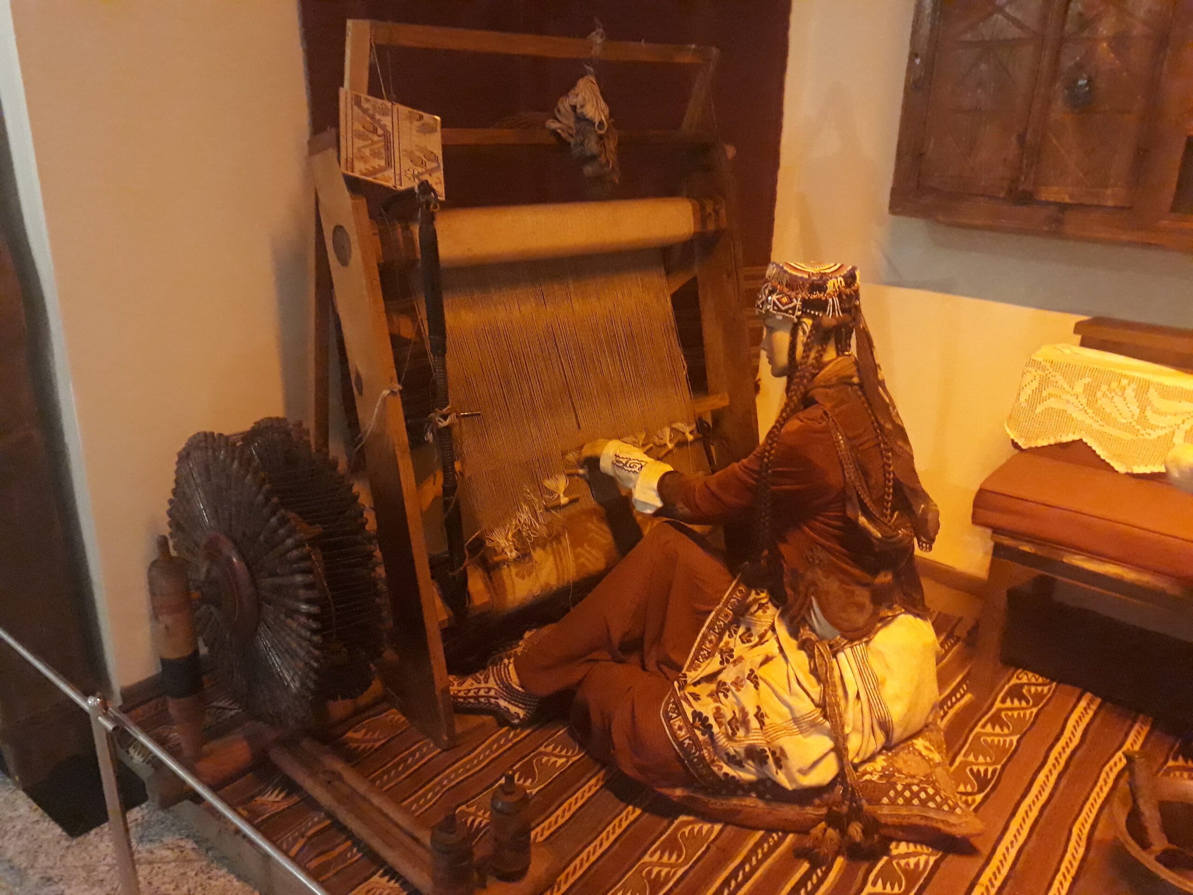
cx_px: 596
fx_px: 931
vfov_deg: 51.4
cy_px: 448
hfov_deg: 65.3
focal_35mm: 27
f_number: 1.9
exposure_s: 1/10
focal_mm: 3.6
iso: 800
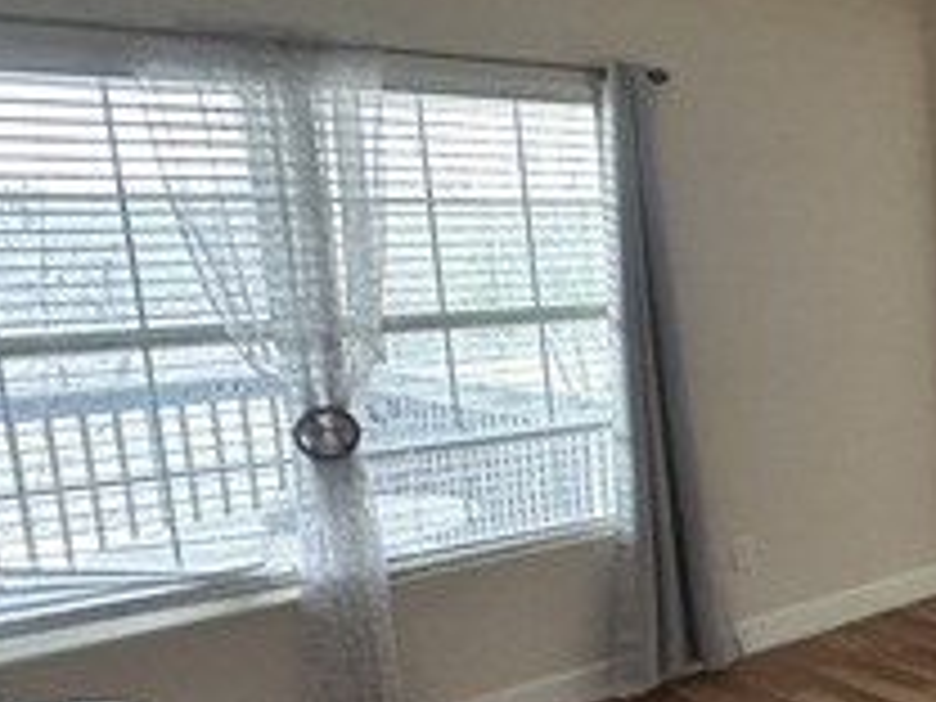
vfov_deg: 33.6
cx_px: 1202
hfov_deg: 33.1
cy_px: 396
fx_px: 1163
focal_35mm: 43
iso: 1000
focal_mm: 2.22
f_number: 2.2
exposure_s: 1/60
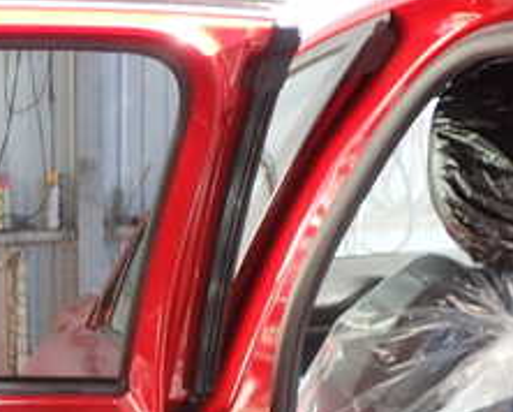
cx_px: -155
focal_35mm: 79
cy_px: 465
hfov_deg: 21.7
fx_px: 1200
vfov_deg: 18.6
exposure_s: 1/60
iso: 100
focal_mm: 5.4
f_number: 2.3
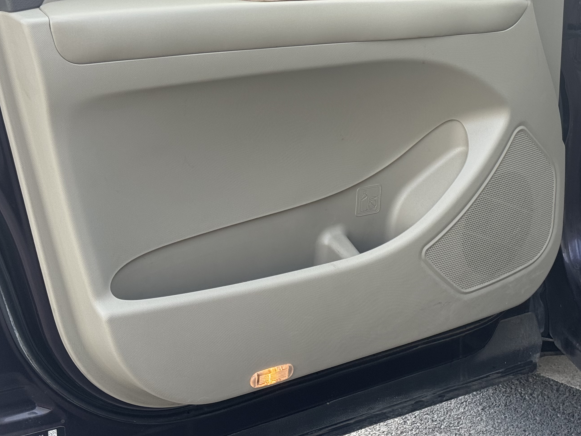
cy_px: 102
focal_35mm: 75
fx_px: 1259
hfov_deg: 25.9
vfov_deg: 19.5
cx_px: 349
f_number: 1.78
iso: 64
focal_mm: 6.76
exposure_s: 1/481
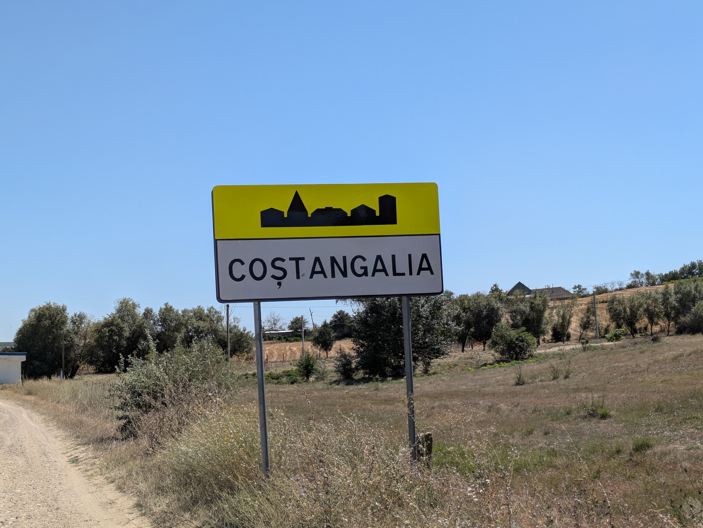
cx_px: 335
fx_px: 1097
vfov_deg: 27.1
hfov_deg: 35.5
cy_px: 273
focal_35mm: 54
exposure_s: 1/2457
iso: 51
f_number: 1.89
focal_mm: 5.43
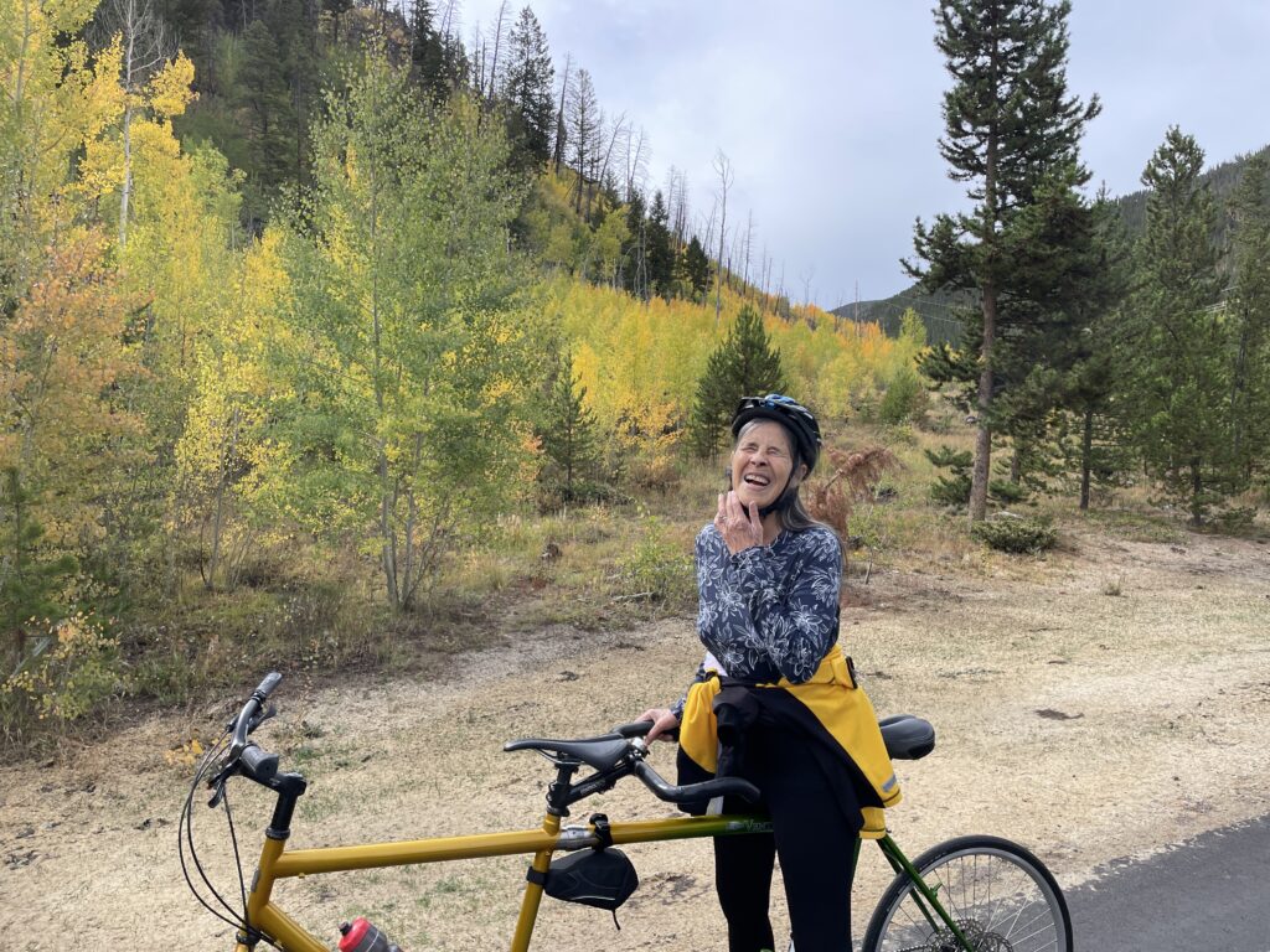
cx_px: 635
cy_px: 476
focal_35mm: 26
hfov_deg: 67.3
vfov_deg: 53.1
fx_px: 954
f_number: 1.6
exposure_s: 1/1401
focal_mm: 4.2
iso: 32
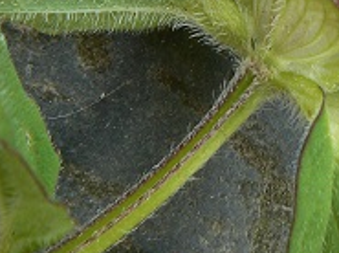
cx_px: 183
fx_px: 1144
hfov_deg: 16.9
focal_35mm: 117
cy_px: -70
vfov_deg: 12.3
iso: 80
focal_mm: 6
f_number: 3.2
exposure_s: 1/60
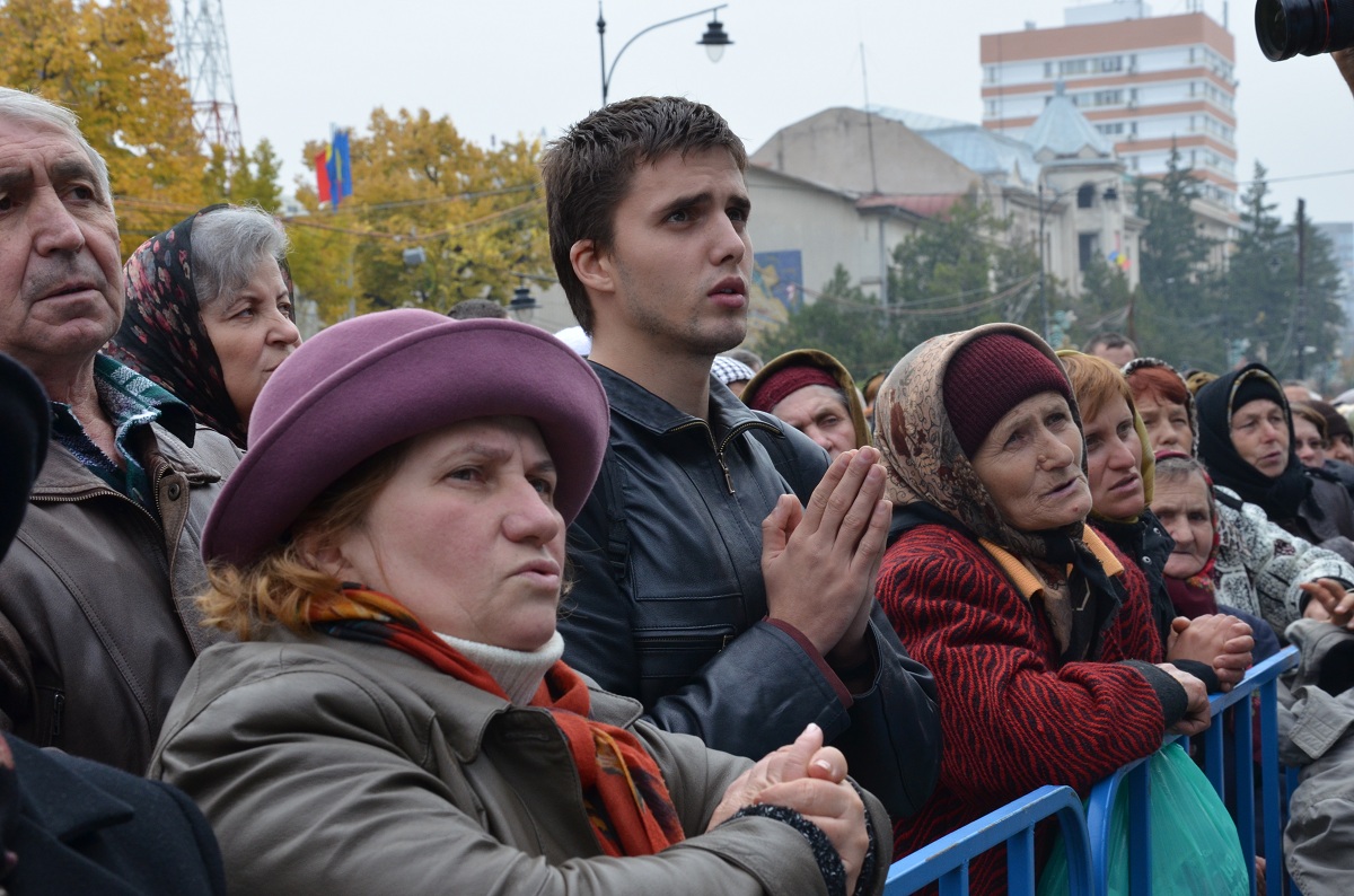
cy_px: 448
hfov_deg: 27.1
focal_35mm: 75
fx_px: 2814
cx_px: 677
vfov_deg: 18.1
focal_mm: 50
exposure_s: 1/200
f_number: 10
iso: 500
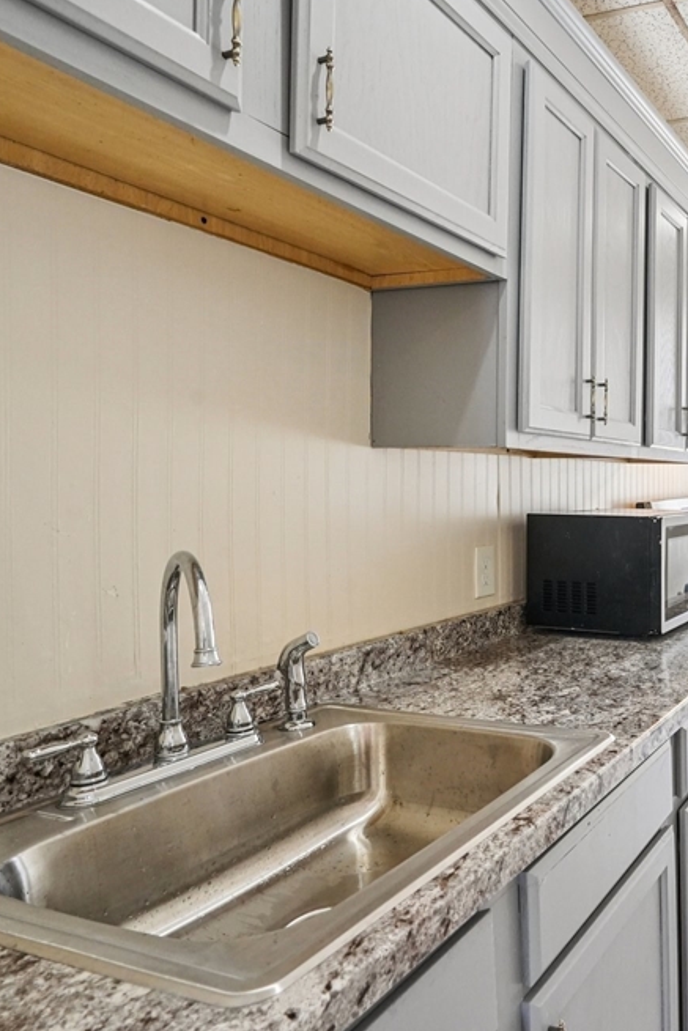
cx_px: 713
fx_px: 716
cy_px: 501
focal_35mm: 25
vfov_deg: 71.5
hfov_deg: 42.9
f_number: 8
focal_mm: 16
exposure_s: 1/30
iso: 800
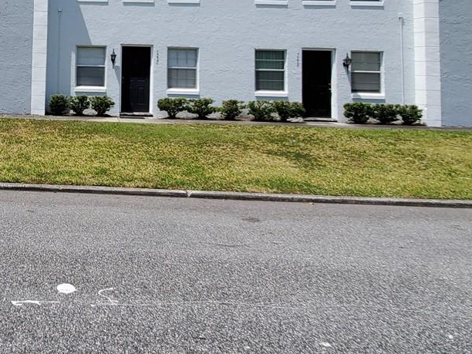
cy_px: 35
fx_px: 464
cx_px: 32
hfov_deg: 47.5
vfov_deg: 38.8
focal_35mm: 34
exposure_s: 1/1186
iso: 50
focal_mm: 1.8
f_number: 2.2
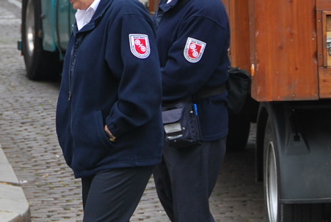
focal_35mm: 289
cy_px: -14
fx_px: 2662
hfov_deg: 7.1
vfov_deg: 4.8
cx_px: -43
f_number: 5
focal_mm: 70
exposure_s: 1/200
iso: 200
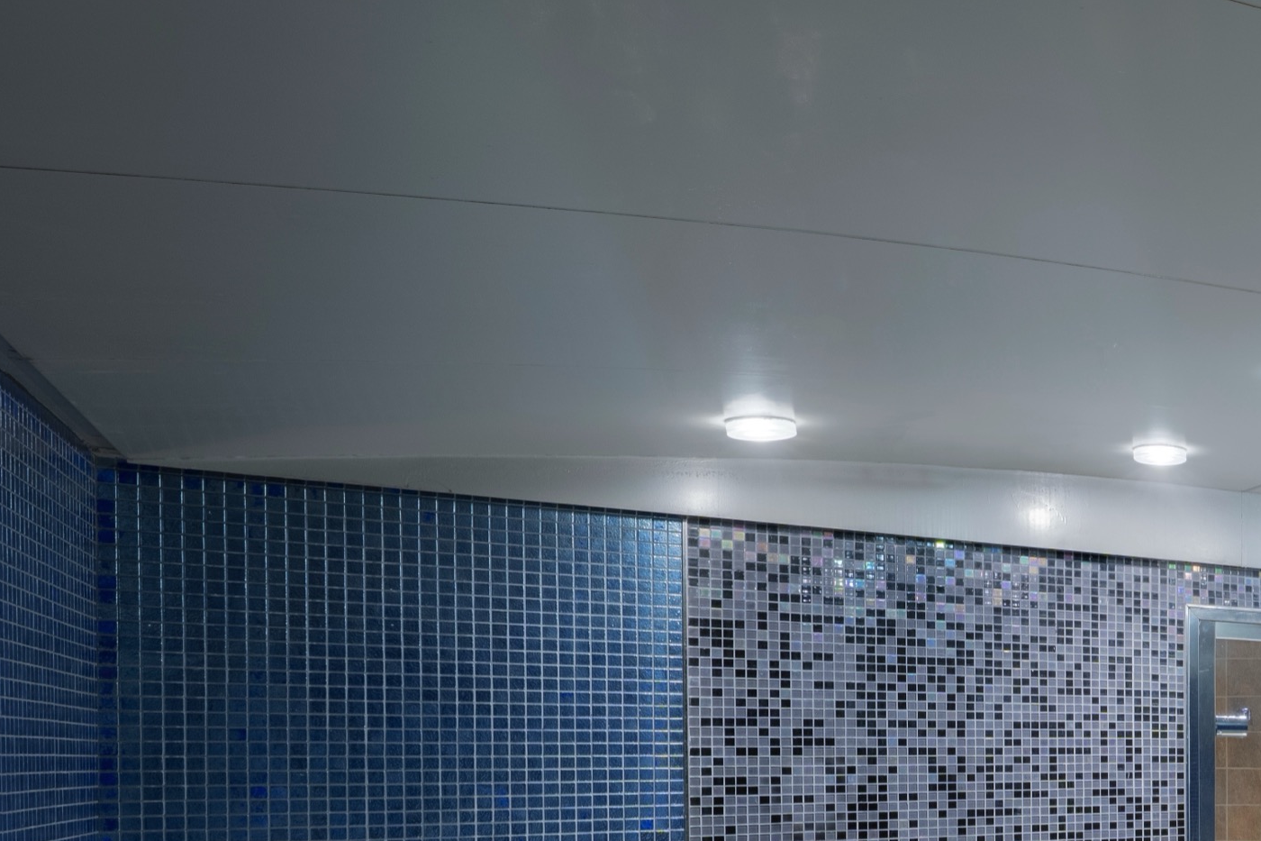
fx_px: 1401
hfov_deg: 33.5
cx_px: 1683
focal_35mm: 40
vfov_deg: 31.4
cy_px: 797
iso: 400
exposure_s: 2
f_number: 8
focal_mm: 14
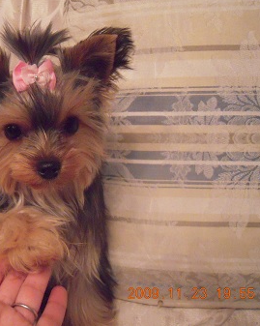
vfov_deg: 49.1
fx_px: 356
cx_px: 52
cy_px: 163
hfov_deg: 38.6
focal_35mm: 37
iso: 1600
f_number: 2.7
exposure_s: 1/60
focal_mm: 5
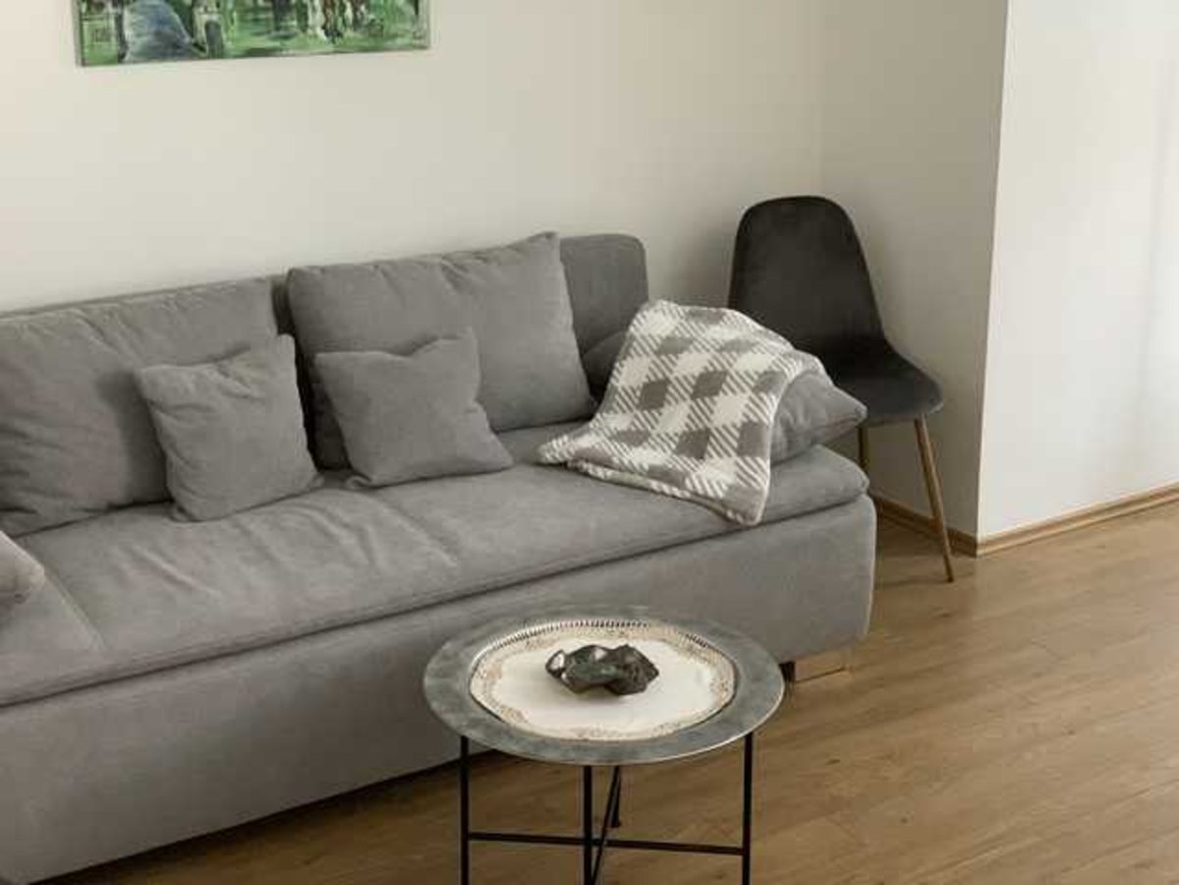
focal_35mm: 52
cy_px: 442
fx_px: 1771
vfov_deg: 28.0
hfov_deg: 36.8
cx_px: 590
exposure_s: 1/40
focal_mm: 6
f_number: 2.4
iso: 500
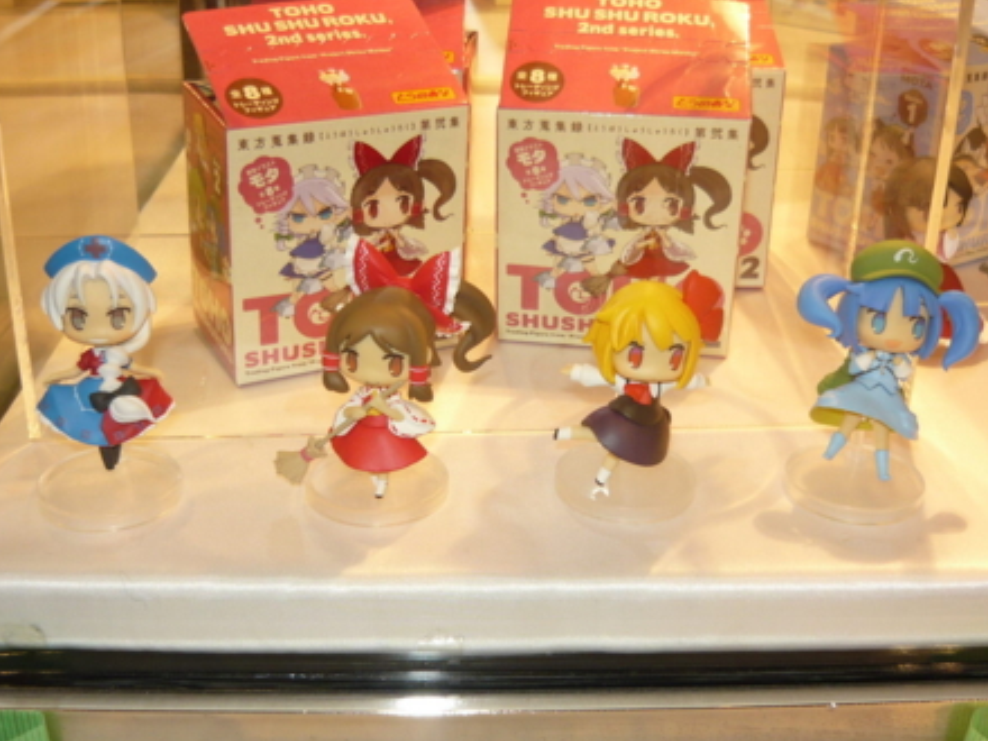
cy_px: 375
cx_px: 492
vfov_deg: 32.9
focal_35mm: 44
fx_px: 1256
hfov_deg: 42.9
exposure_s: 1/30
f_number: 2.8
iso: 100
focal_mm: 5.5
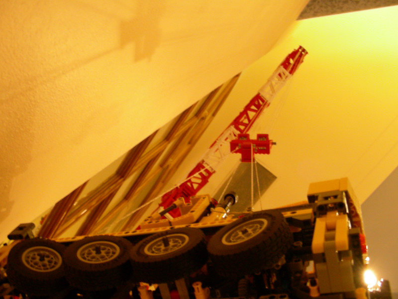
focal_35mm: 38
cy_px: 150
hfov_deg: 49.0
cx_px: 199
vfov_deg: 37.7
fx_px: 437
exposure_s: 1
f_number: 3.5
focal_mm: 6.3
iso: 200
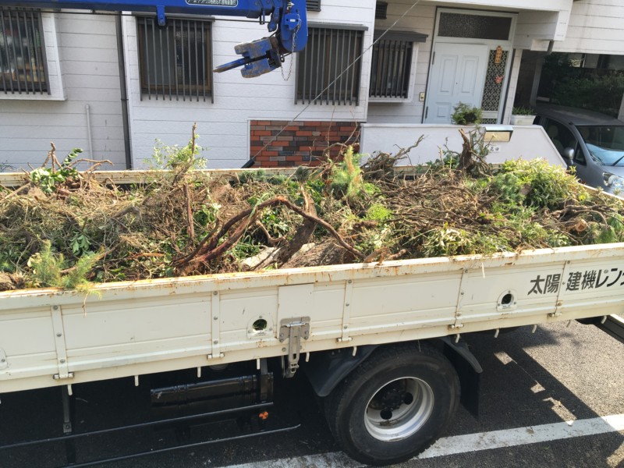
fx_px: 523
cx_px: 312
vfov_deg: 48.2
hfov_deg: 61.7
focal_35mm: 29
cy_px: 234
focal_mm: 4.15
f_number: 2.2
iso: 25
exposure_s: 1/469
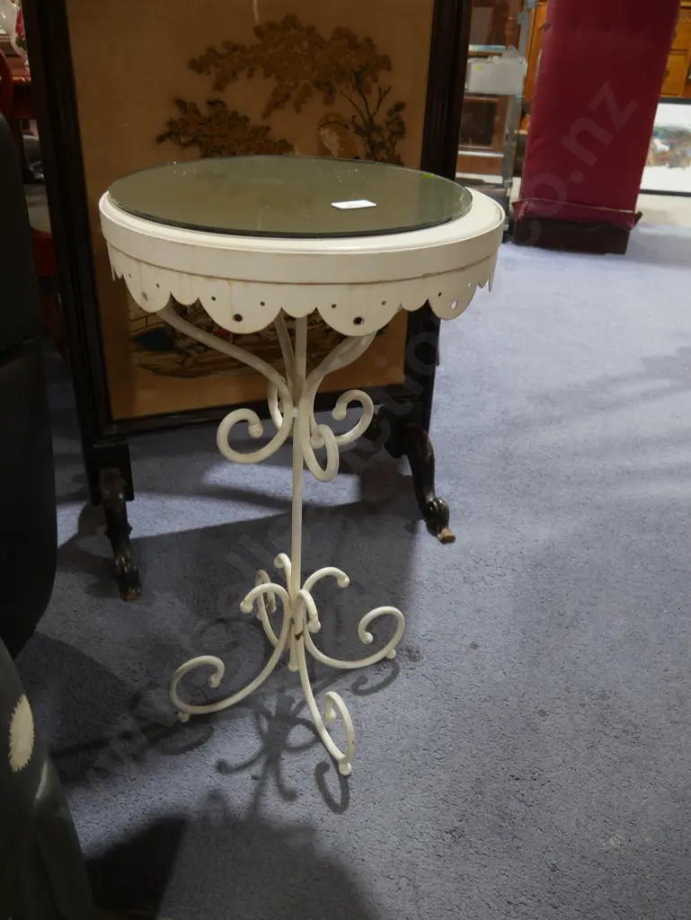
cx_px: 346
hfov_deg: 49.8
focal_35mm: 28
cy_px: 460
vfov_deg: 63.4
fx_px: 745
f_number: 4
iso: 500
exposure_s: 1/60
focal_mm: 14
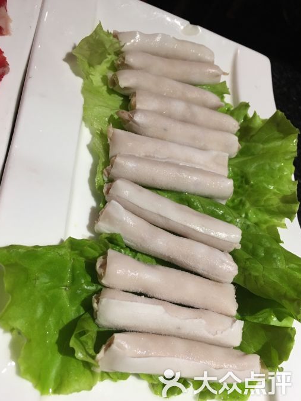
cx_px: 151
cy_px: 207
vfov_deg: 59.9
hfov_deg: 46.8
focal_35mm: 30
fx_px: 348
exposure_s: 1/33
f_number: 2.2
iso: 64
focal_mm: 4.15
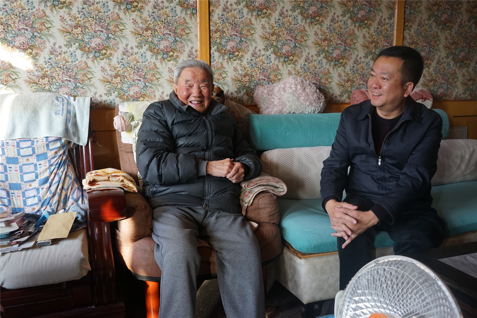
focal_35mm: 33
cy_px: 159
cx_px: 238
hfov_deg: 57.2
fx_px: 437
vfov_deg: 40.0
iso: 1000
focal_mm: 33
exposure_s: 1/160
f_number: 4
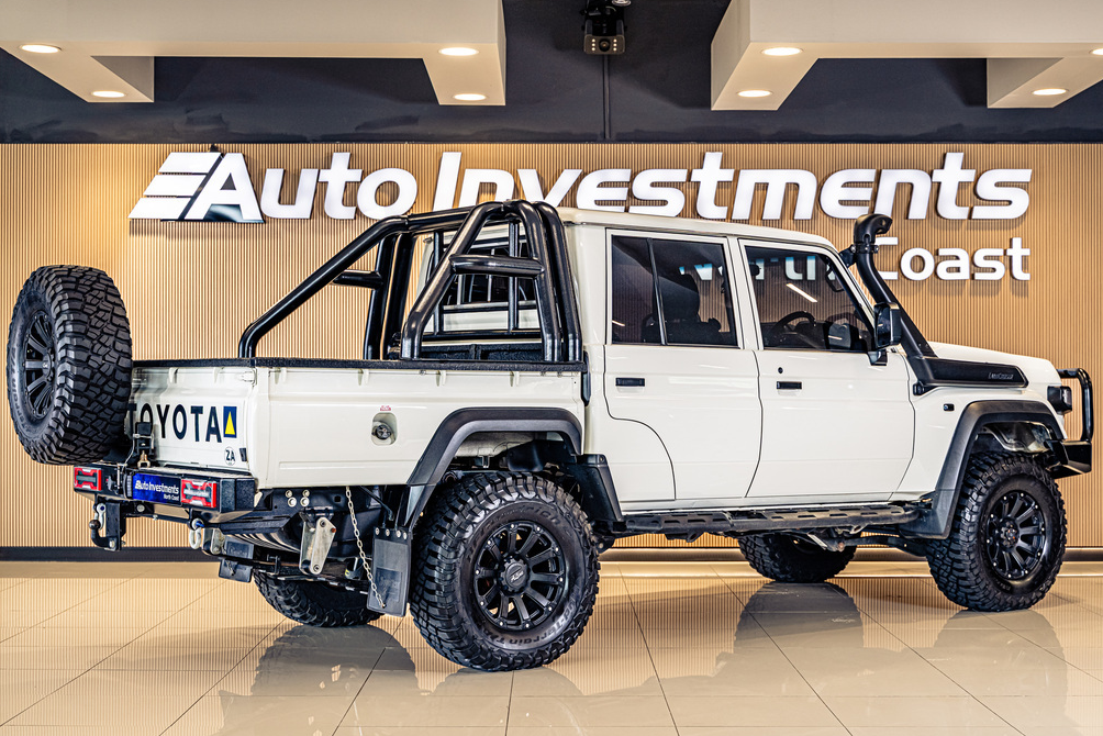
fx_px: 1686
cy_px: 367
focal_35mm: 55
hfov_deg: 36.2
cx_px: 560
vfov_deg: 24.6
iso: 640
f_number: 4
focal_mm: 54
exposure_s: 1/125
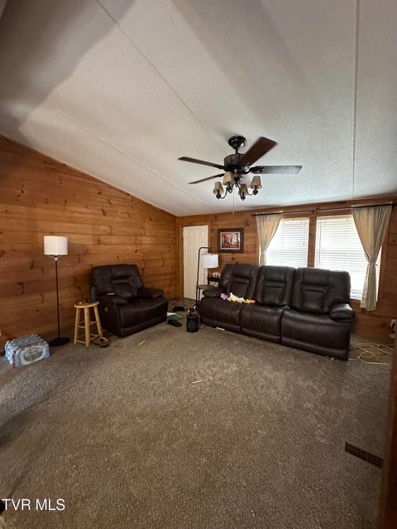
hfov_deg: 85.7
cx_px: 198
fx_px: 214
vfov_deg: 102.1
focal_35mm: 14
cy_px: 264
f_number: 2.2
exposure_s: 1/40
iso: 1000
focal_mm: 2.22
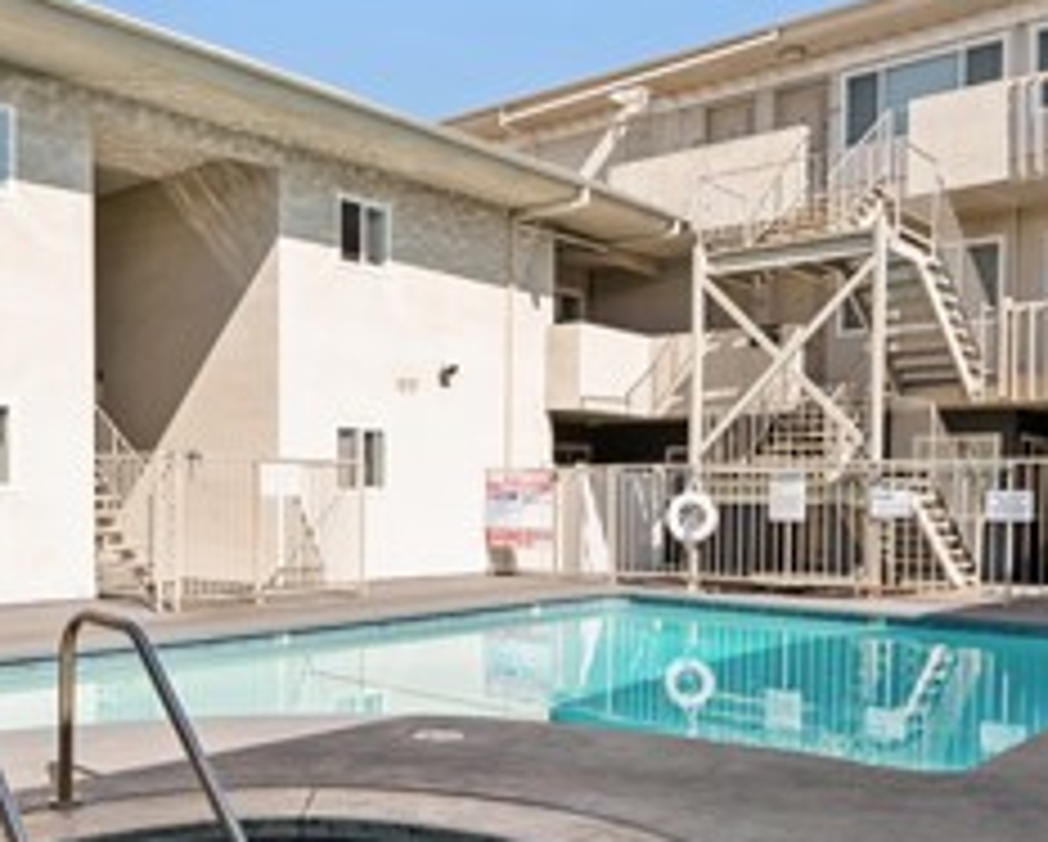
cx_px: 463
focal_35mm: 36
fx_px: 1118
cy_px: 563
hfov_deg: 50.1
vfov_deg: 40.7
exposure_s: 1/200
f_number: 9
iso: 100
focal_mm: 14
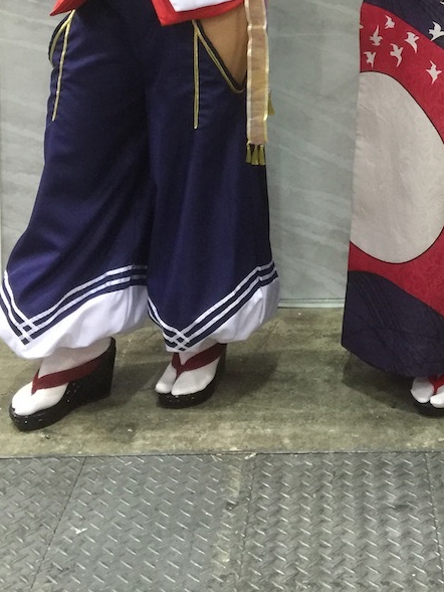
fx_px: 1077
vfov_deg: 28.2
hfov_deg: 23.1
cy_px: -46
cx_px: 334
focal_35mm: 63
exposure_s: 1/17
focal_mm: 4.15
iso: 100
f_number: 2.2
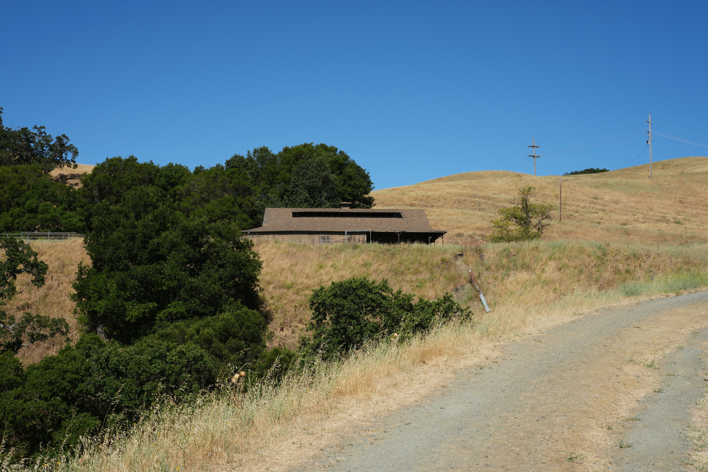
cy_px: 236
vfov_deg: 30.5
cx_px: 354
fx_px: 865
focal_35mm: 44
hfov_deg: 44.5
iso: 100
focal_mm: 44
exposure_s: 1/125
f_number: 14
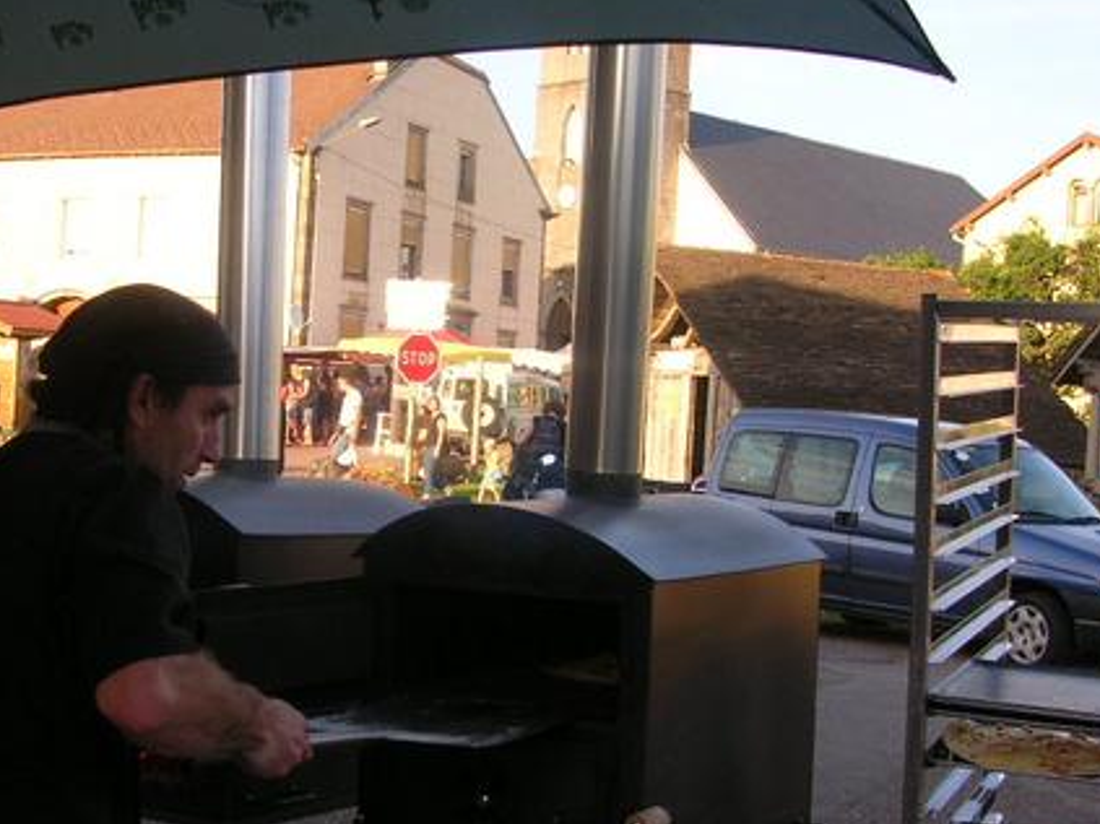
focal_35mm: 53
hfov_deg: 36.0
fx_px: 1684
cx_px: 429
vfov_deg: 27.5
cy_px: 470
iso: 50
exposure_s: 1/231
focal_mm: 5.8
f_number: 2.8
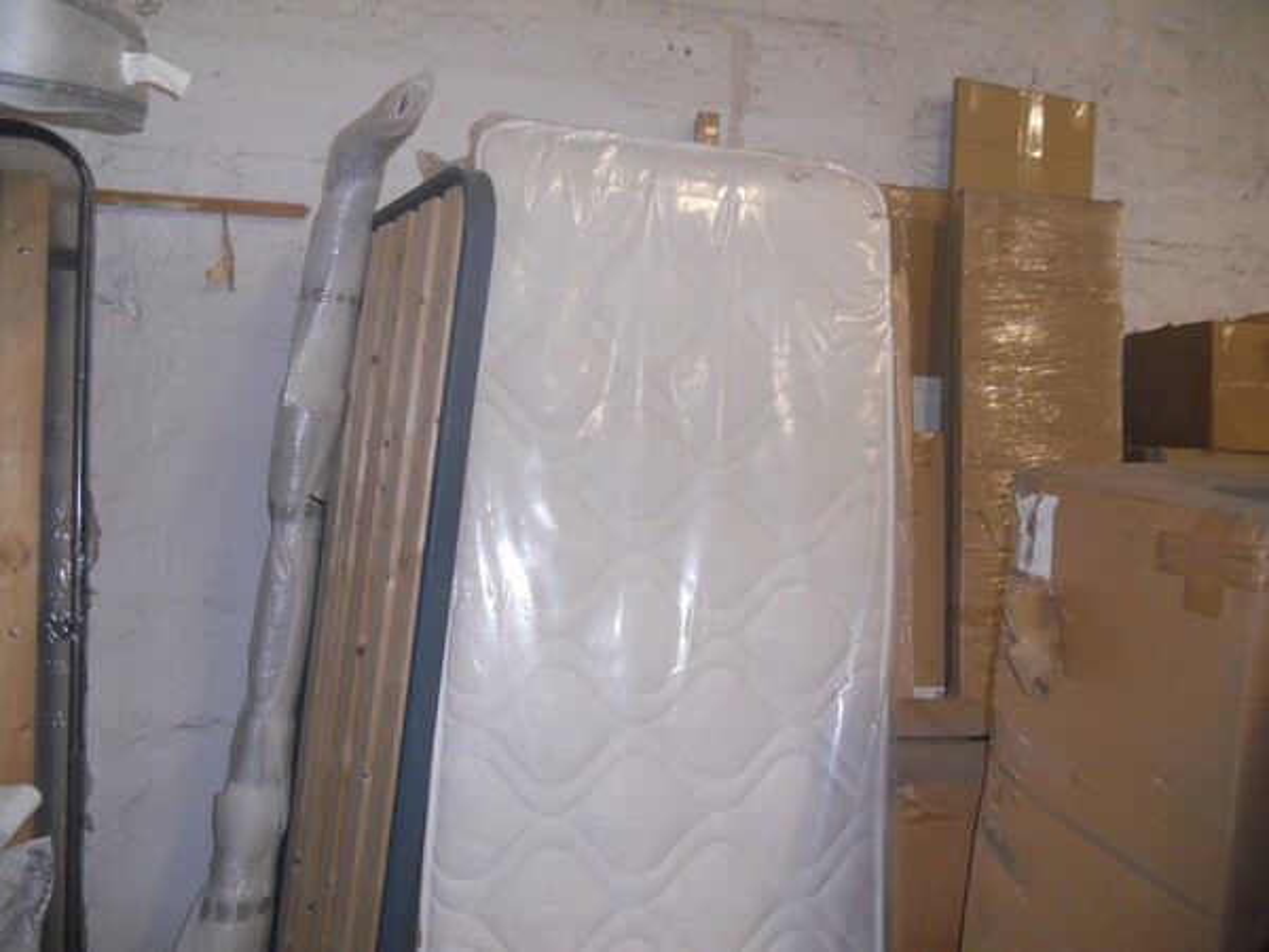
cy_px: 476
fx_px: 990
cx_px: 634
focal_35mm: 27
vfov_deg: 51.4
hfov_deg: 65.3
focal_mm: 4.9
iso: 200
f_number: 3.2
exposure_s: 1/25
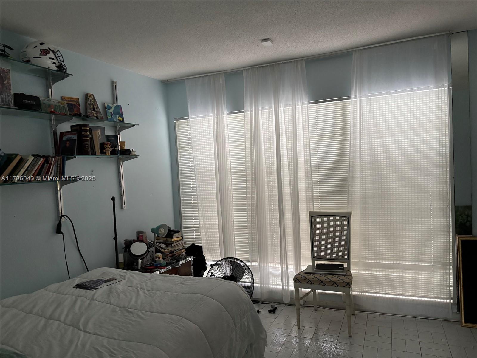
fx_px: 358
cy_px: 179
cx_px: 238
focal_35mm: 26
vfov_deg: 53.1
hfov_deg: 67.3
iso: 400
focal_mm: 5.96
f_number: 1.6
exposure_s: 1/60
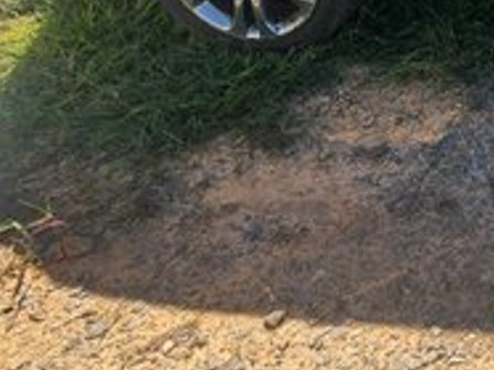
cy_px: -70
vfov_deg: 28.7
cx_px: 642
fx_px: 628
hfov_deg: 32.4
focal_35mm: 44
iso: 50
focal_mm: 2.2
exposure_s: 1/927
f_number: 2.2
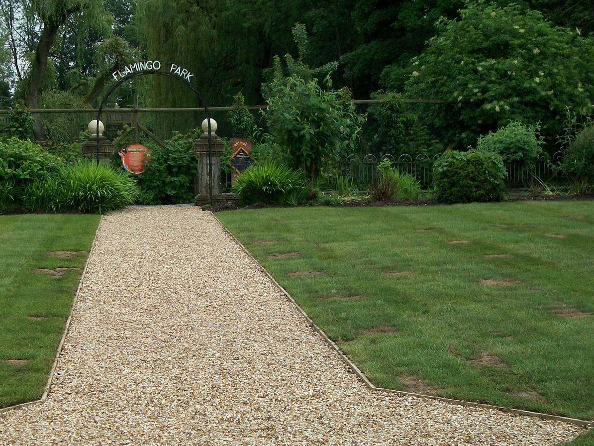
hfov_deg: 28.8
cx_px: 205
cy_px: 281
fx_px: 1150
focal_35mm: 67
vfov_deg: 21.9
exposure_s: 1/640
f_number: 3.6
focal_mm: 8.8
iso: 80
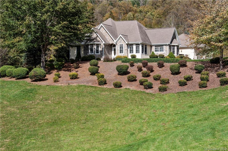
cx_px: 114
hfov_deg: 22.7
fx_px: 569
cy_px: 76
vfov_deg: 15.1
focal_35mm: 90
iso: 100
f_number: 13
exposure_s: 1/160
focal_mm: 60
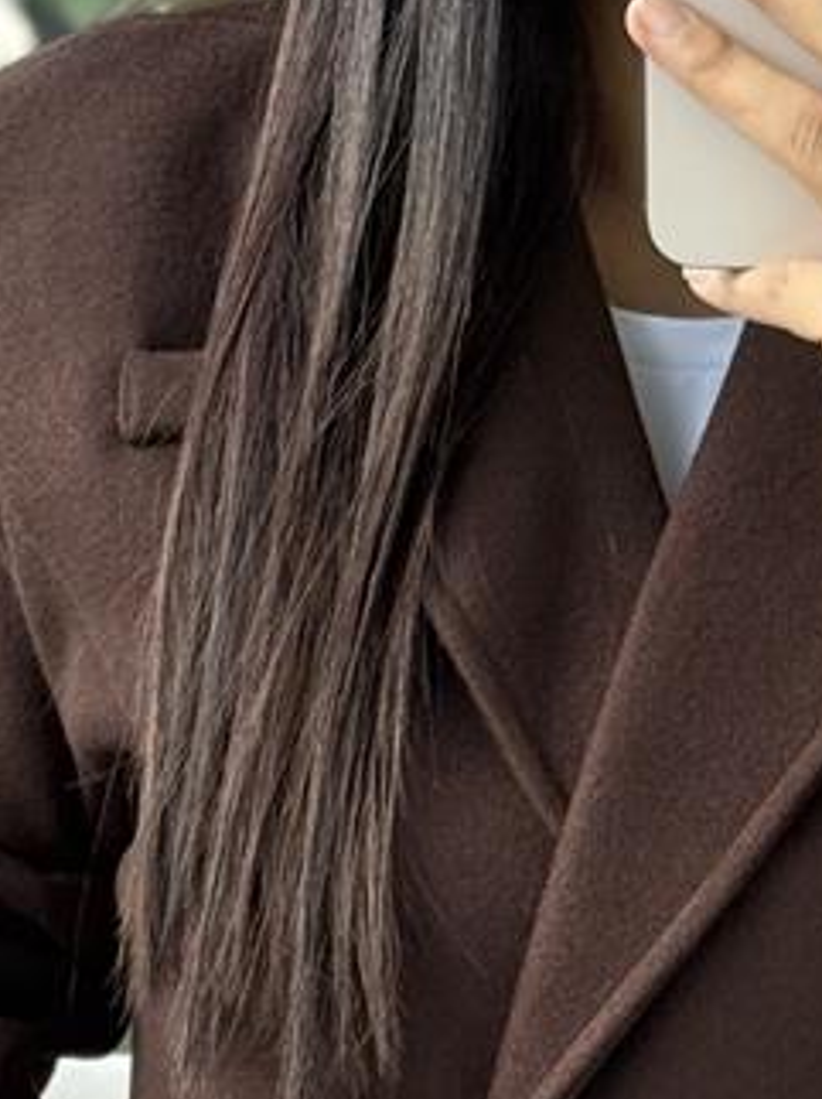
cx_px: 774
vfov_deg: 9.9
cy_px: 998
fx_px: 6309
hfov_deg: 7.4
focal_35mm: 199
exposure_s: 1/178
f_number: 1.78
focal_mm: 6.76
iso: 100
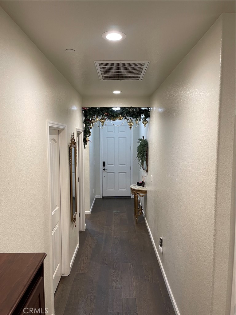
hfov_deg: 54.9
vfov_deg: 69.4
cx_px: 118
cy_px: 158
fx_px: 227
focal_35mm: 25
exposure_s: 1/60
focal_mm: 5.1
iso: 200
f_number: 1.6
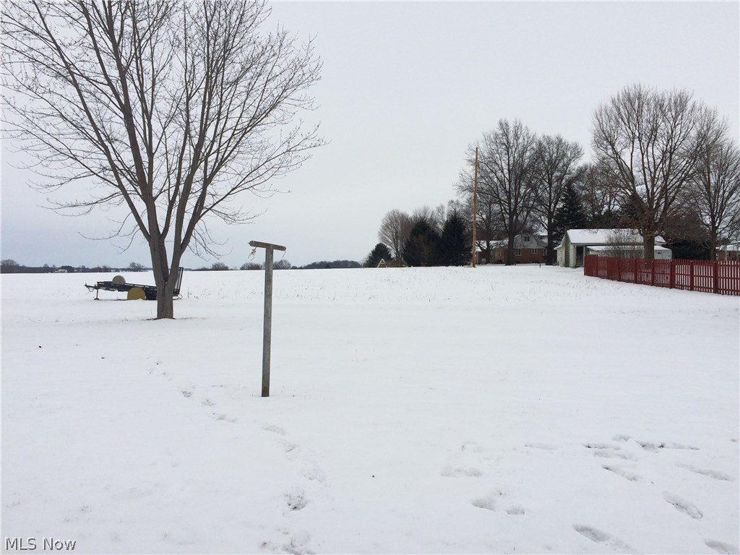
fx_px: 620
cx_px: 370
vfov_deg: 48.2
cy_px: 278
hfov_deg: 61.7
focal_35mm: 29
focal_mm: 4.15
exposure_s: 1/5882
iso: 40
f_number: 2.2
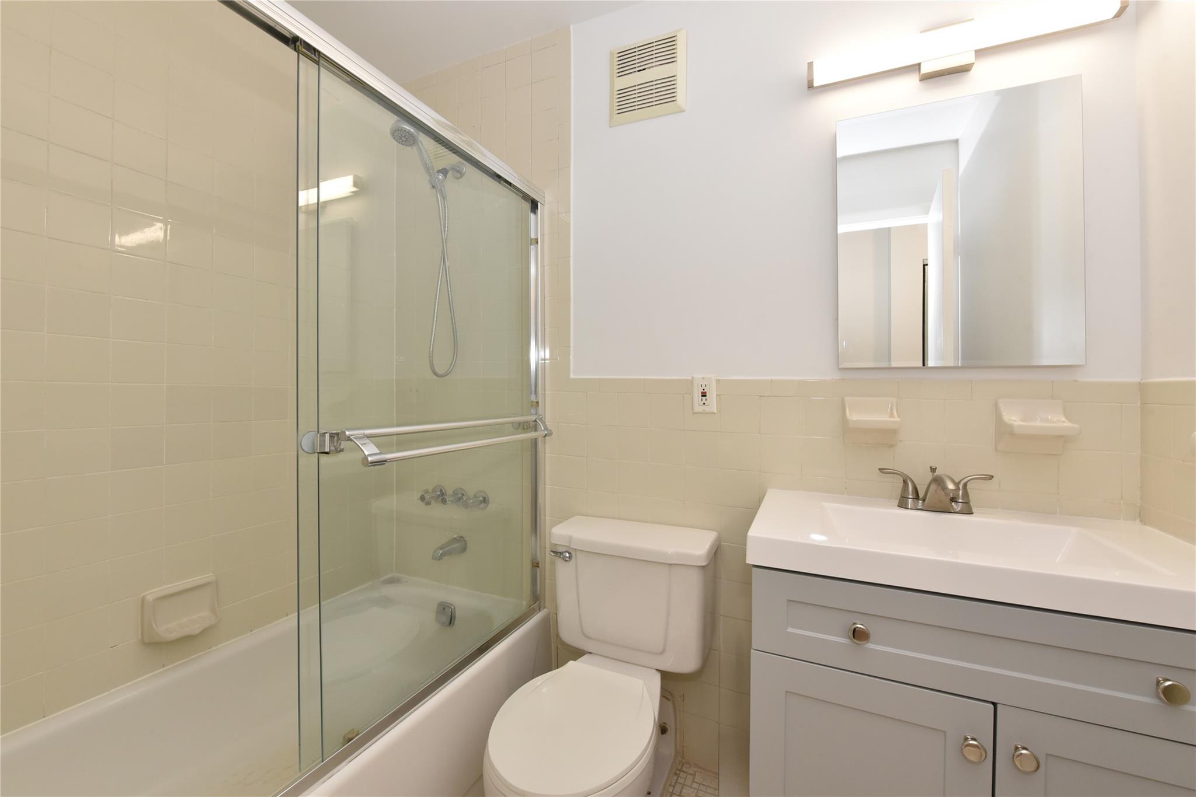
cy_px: 398
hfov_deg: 104.2
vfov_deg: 81.2
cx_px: 598
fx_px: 465
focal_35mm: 14
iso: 1600
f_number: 11
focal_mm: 14
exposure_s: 1/60
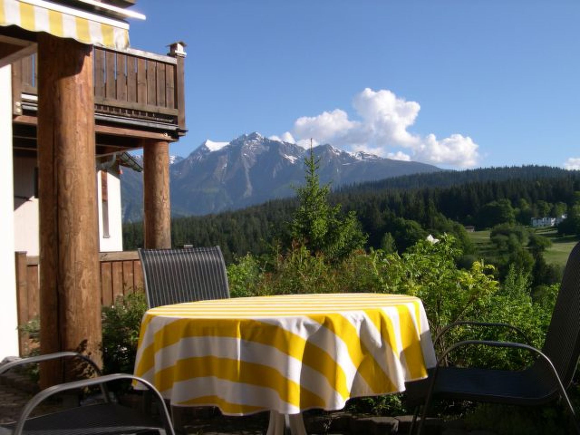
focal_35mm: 38
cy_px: 218
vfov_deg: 37.7
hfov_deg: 49.0
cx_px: 290
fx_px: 637
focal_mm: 8
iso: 100
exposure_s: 1/172
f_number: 7.6
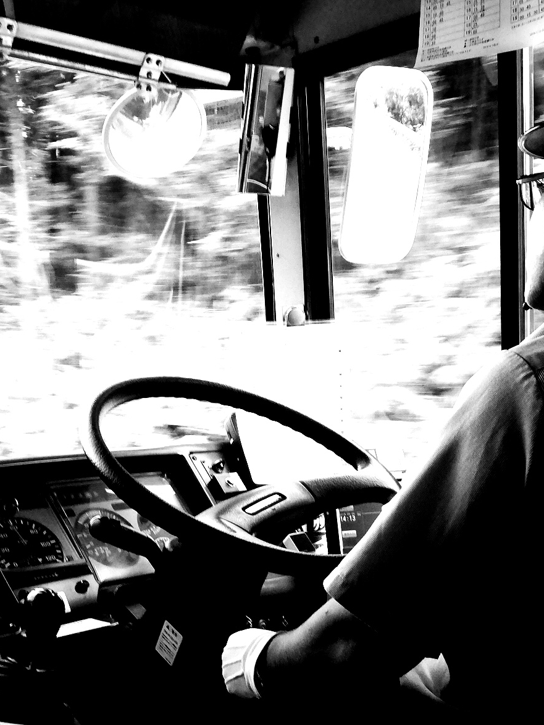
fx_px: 1069
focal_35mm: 51
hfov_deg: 28.5
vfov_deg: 35.9
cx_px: 230
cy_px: 611
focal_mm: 3.81
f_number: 2.2
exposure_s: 1/50
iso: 125
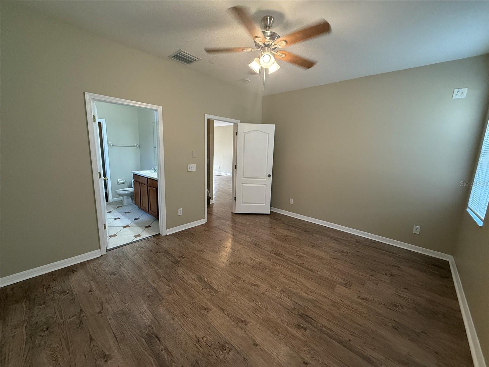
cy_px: 184
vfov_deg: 85.7
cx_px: 244
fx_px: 198
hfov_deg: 102.1
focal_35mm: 14
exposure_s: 1/120
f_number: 2.2
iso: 320
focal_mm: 2.22
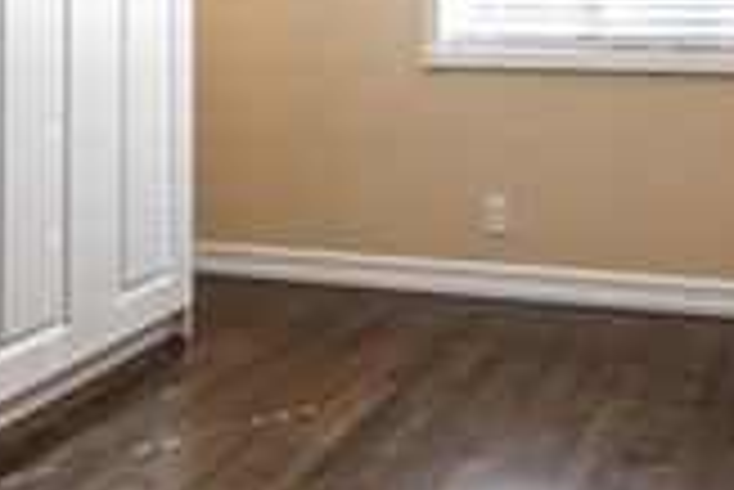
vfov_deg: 22.9
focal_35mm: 55
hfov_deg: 35.8
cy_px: -79
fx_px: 1122
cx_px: 504
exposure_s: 1/13
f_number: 9
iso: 200
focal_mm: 14
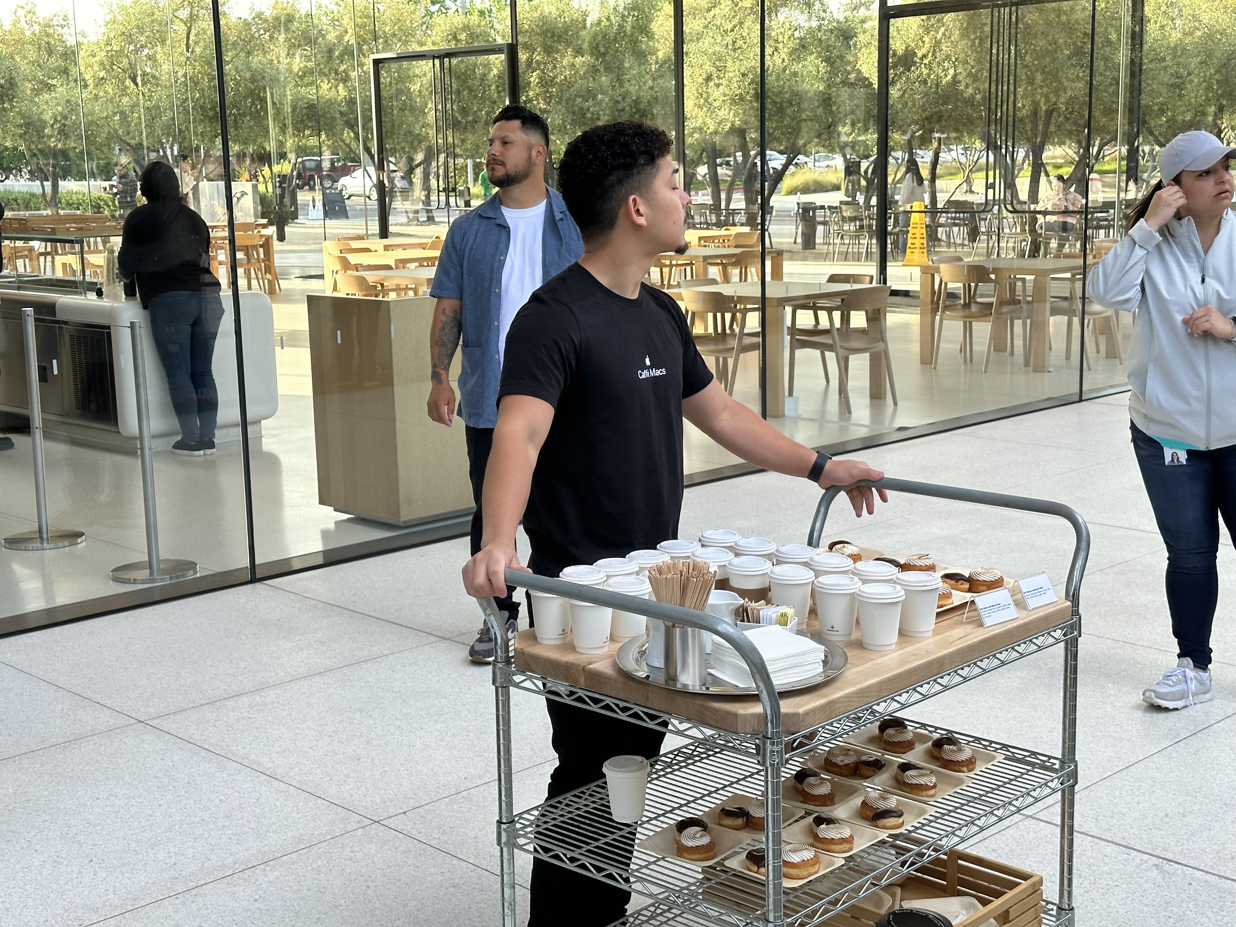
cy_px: 464
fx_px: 1714
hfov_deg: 39.7
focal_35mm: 48
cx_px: 618
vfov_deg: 30.3
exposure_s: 1/358
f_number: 1.78
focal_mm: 6.86
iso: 64
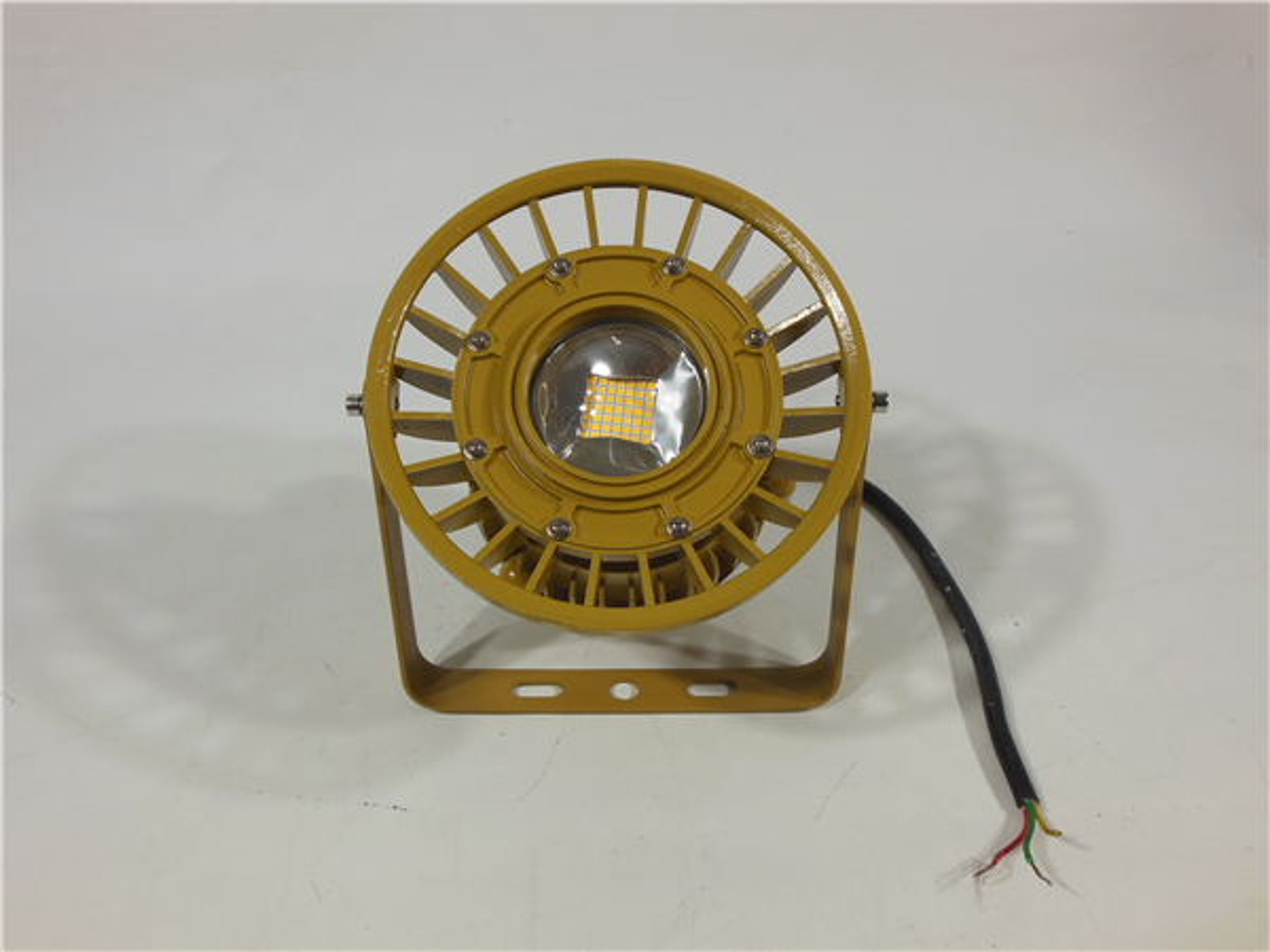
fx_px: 1211
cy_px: 476
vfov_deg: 42.9
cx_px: 635
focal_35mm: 33
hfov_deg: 55.4
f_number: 3.5
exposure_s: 1/125
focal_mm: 6
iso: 125
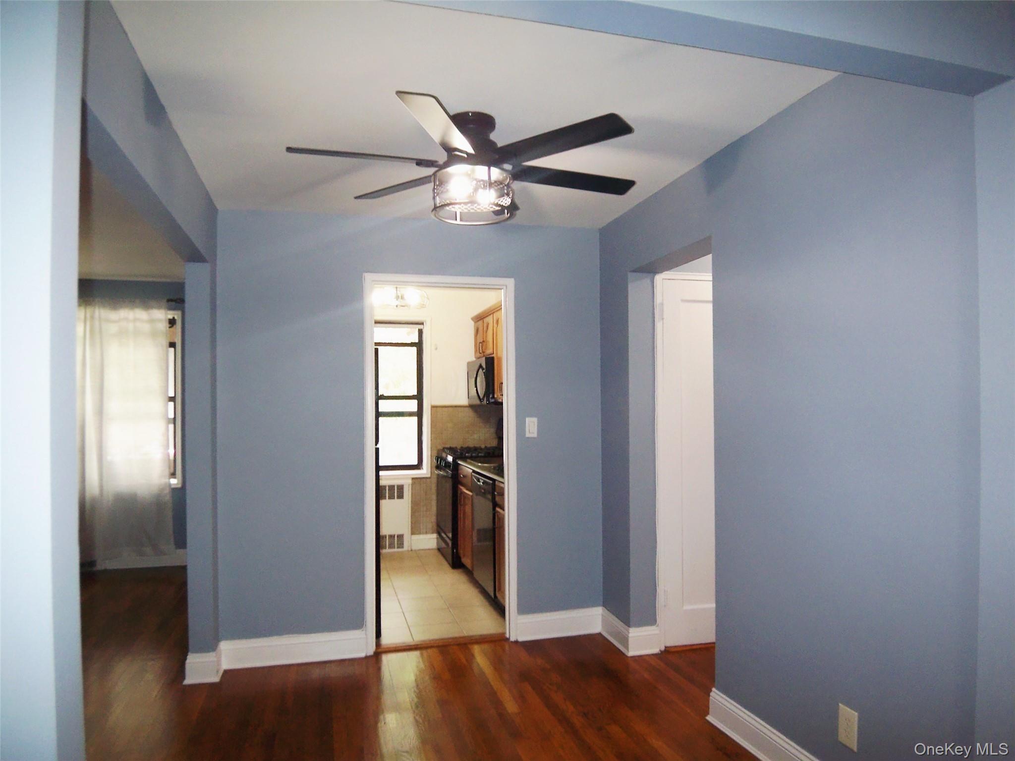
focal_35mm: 23
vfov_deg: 58.9
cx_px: 508
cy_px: 380
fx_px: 674
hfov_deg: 73.9
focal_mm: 3.8
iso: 125
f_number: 2.8
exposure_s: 1/30
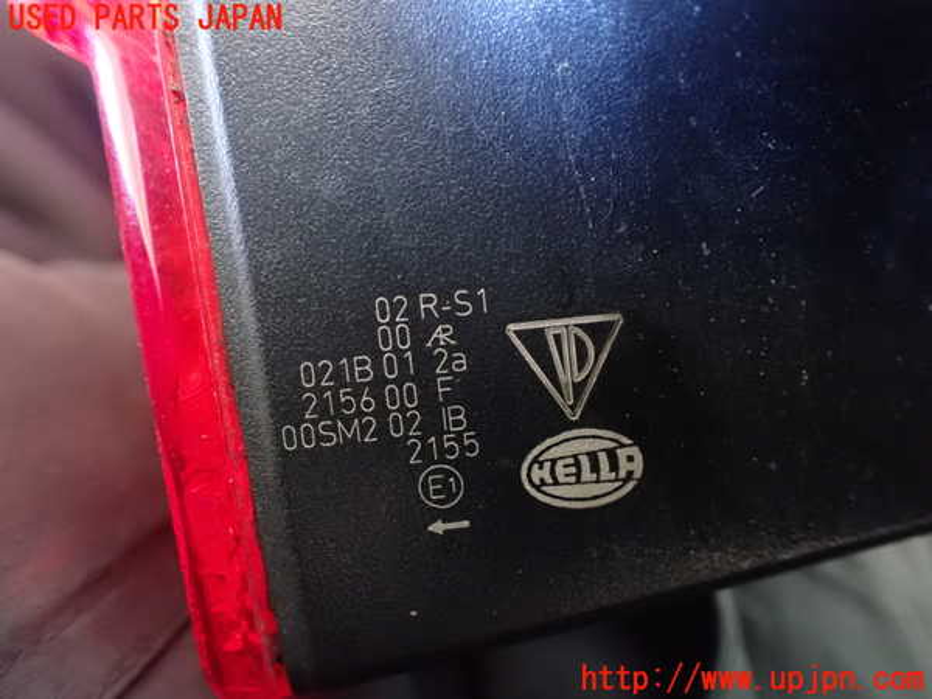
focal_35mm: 30
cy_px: 350
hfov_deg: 60.0
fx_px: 808
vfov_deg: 46.8
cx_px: 466
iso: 1600
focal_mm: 5.4
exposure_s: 1/20
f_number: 2.3
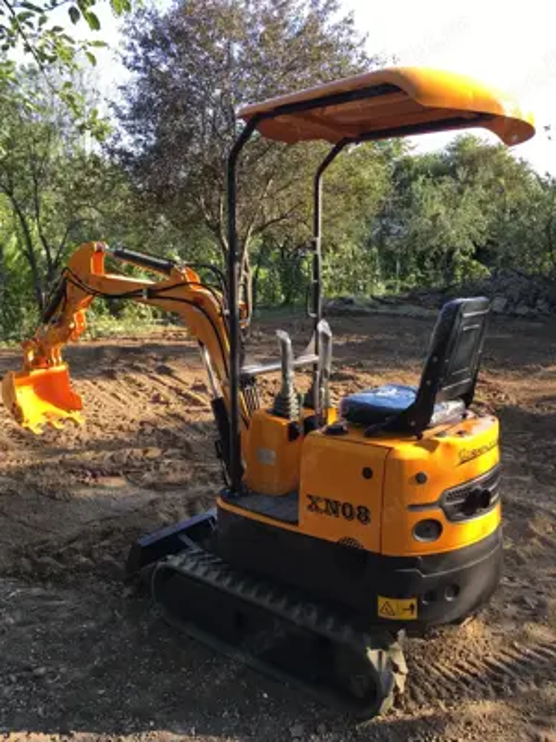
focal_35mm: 29
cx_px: 278
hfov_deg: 48.2
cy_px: 371
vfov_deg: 61.7
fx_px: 621
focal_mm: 4.15
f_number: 2.2
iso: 25
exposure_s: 1/211
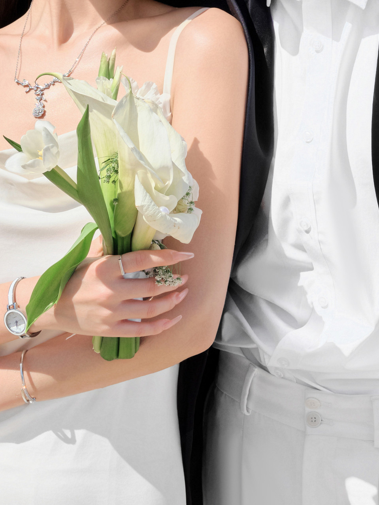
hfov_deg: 8.4
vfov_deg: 11.2
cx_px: 209
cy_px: 231
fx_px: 2568
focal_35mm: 176
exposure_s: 1/1600
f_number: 8
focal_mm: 50
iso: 640
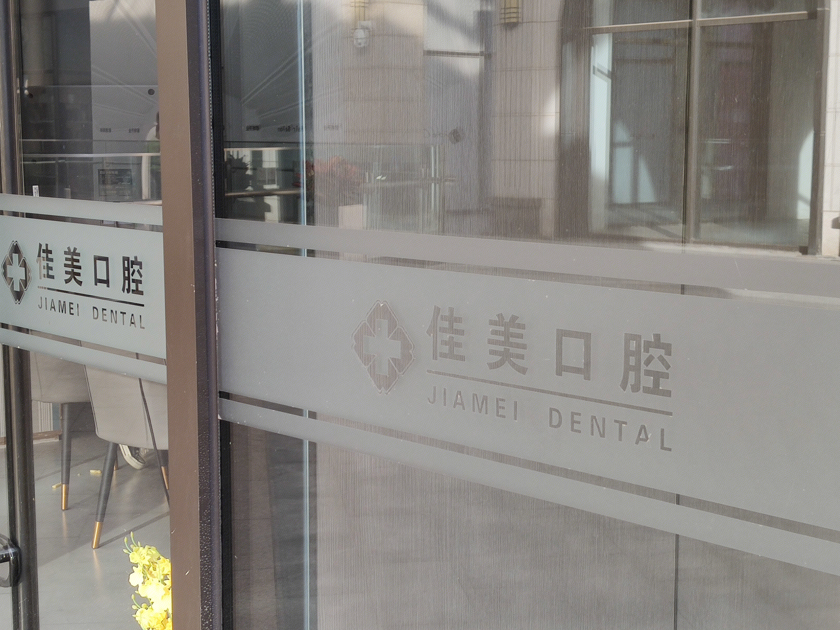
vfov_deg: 26.1
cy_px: 322
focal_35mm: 56
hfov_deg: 34.3
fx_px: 1359
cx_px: 447
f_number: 1.75
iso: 126
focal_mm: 4.75
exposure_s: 1/100
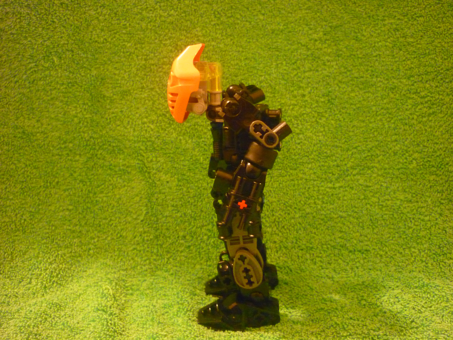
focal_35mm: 39
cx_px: 226
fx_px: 510
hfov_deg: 47.9
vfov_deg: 36.8
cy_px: 170
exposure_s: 1/2
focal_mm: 6.4
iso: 800
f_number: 3
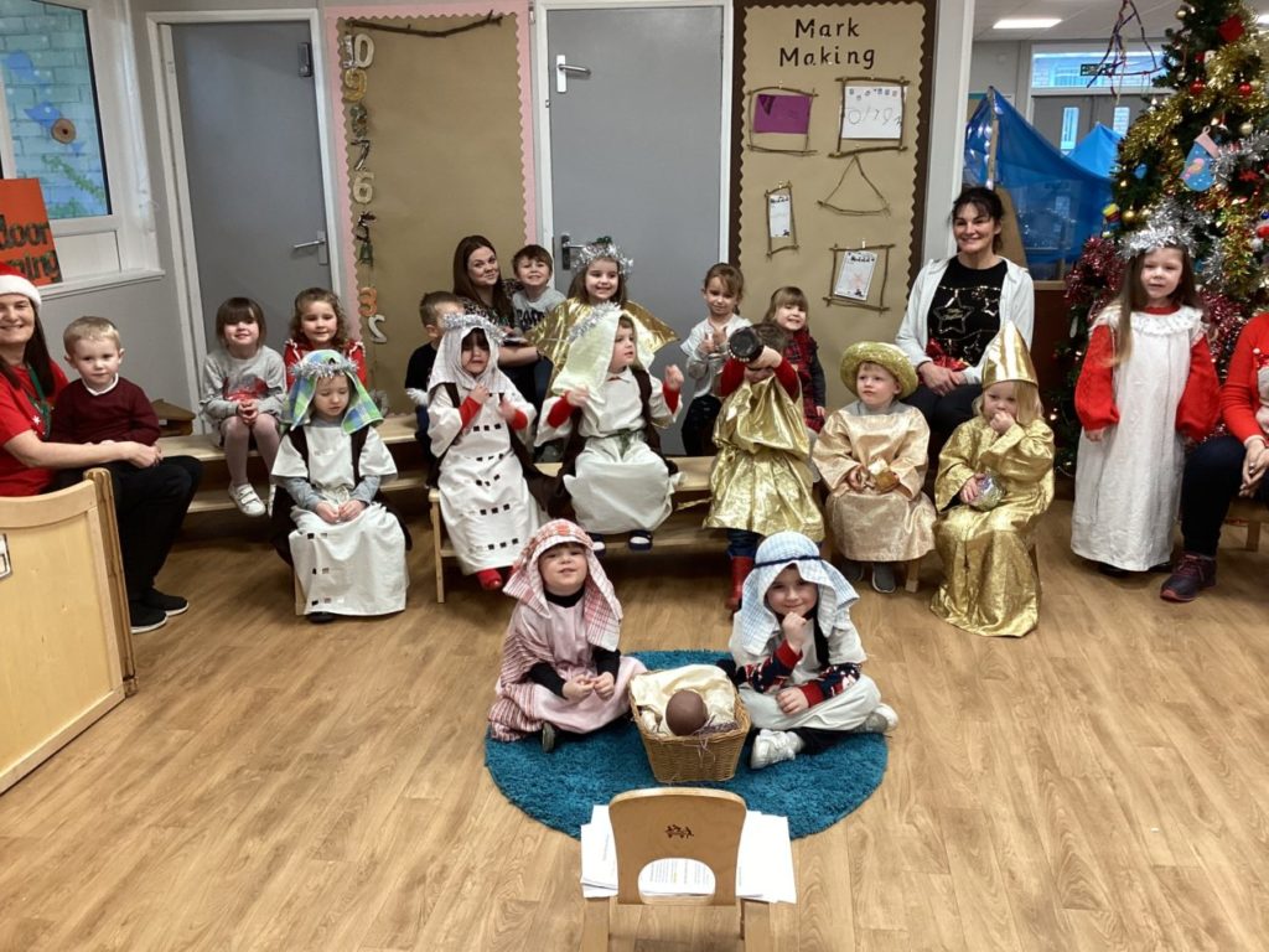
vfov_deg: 45.4
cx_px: 634
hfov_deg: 58.4
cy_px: 476
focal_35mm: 31
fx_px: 1136
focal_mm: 3.3
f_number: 2.4
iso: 125
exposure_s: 1/50
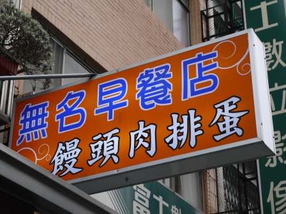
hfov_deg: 25.0
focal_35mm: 78
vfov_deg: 18.9
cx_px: 143
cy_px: 107
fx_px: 644
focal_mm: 39
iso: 250
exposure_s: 1/80
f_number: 5.6
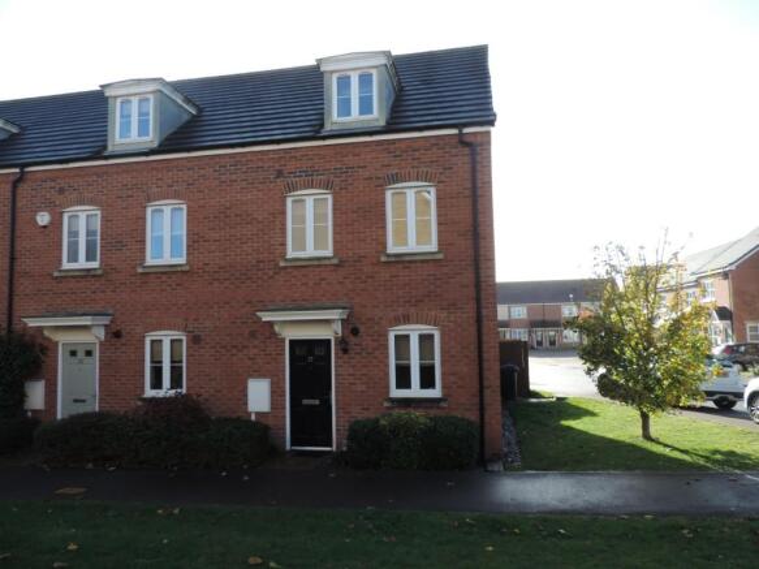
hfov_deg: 71.6
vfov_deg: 56.8
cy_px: 284
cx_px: 380
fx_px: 526
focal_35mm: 24
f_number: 3
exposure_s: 1/320
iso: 80
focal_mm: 4.3
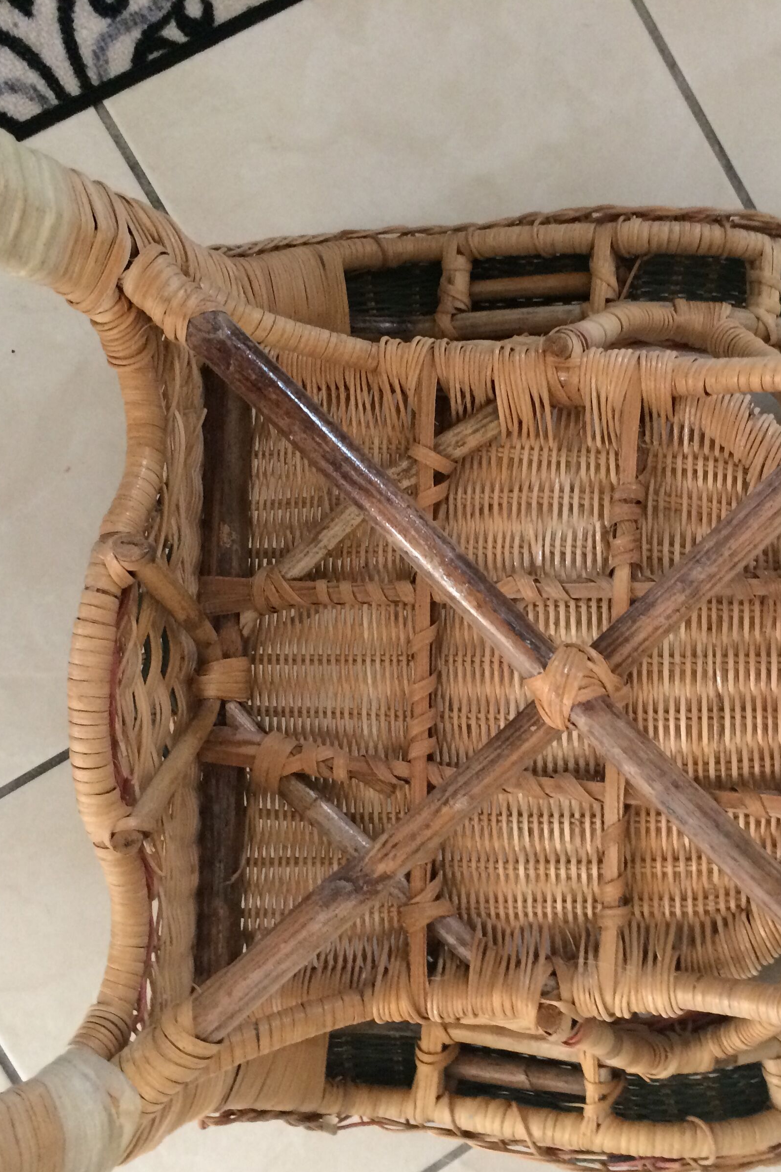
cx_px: 465
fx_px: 1334
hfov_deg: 32.5
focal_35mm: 41
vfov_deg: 47.4
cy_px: 593
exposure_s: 1/33
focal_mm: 4.15
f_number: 2.2
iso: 250
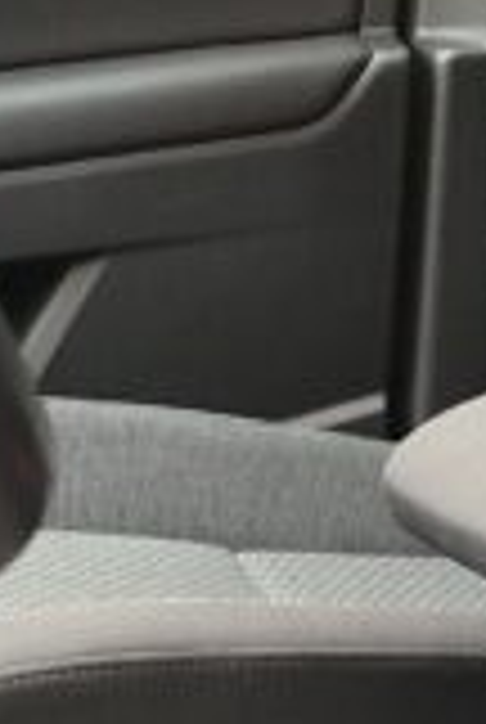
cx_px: 626
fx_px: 3589
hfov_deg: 7.7
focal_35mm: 178
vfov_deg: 11.4
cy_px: -85
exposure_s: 1/100
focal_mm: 7.01
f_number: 1.69
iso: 387
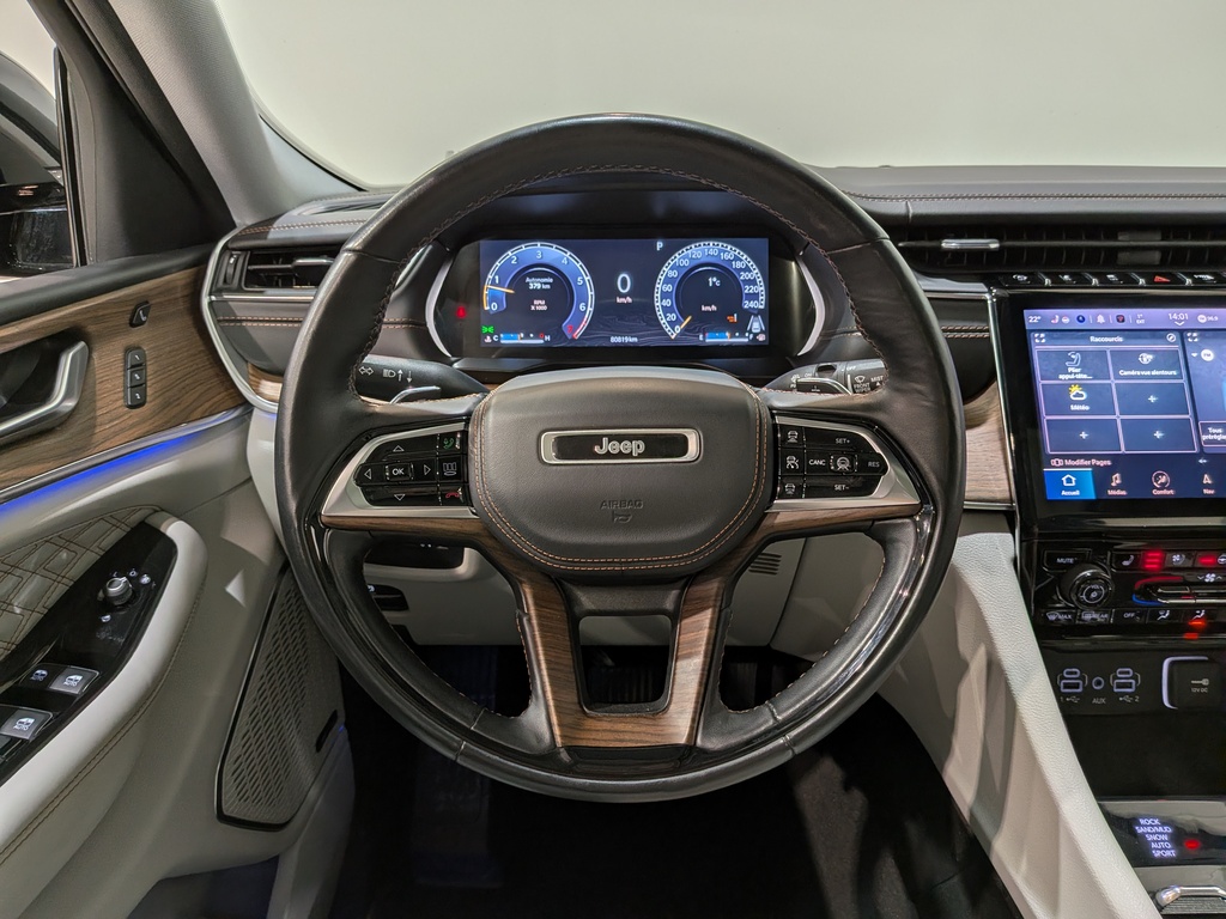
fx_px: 850
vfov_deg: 56.8
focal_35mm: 24
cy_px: 460
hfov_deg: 71.6
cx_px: 613
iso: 26
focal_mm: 4.53
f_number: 1.7
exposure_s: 1/120
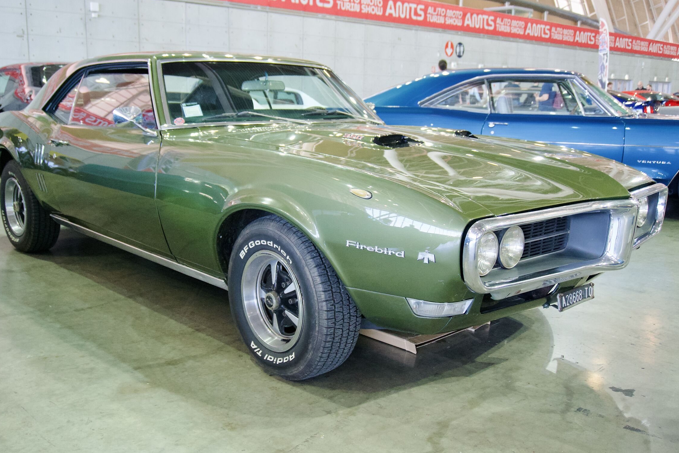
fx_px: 660
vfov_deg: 37.9
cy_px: 229
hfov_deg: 54.4
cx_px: 328
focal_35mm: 35
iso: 2500
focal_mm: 22
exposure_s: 1/160
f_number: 4
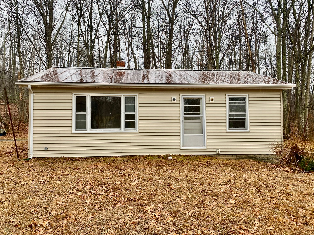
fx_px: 236
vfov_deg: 53.1
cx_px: 157
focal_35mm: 26
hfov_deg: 67.3
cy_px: 118
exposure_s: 1/283
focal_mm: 4.25
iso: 32
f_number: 1.8
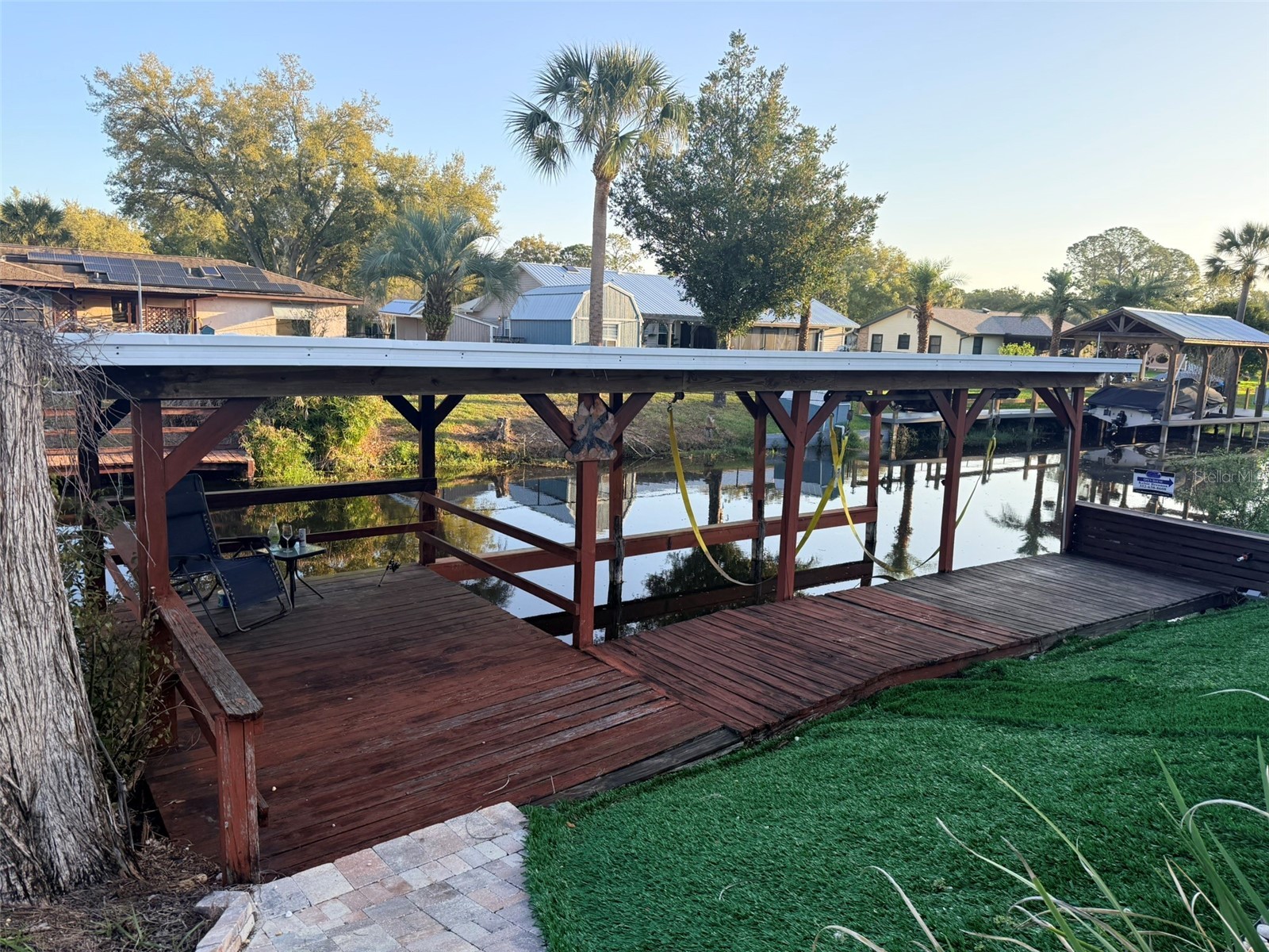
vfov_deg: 56.8
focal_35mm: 24
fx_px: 880
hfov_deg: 71.6
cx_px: 634
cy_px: 476
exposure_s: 1/1091
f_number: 1.78
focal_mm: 6.76
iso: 100
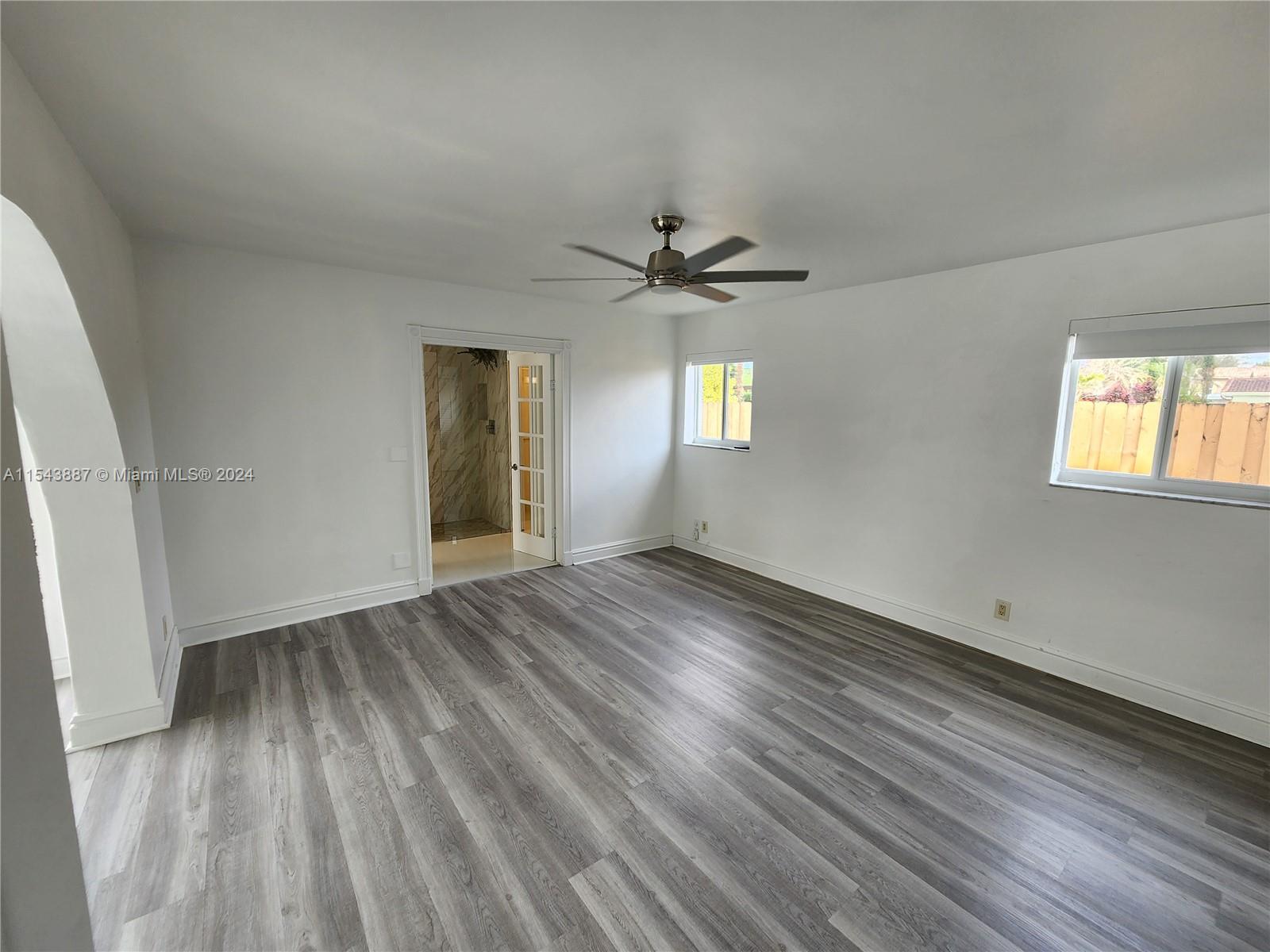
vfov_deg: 89.9
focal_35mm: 13
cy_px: 476
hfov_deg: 106.2
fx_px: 477
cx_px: 635
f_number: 2.2
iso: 50
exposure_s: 1/60
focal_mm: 2.2
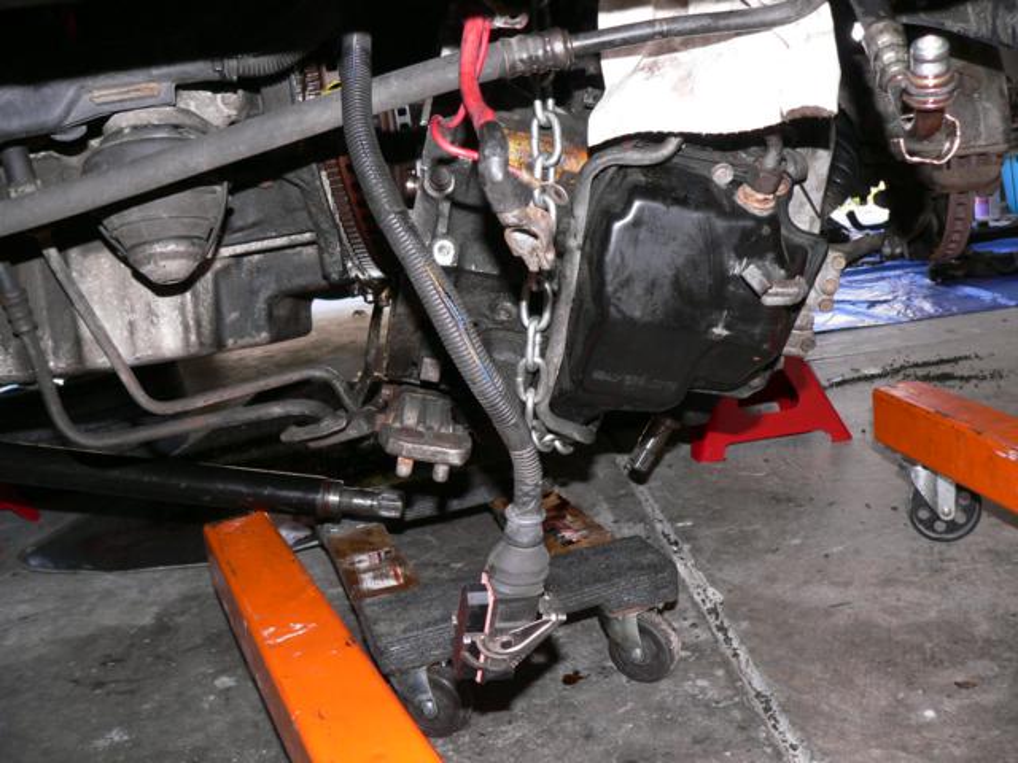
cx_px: 509
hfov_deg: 51.4
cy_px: 382
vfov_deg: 39.7
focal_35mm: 36
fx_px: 1059
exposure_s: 1/60
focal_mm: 6
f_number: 2.8
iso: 100
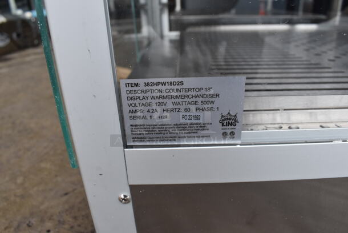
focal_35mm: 27
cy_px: 116
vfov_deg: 48.0
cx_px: 174
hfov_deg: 67.3
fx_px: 261
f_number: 8
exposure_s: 1/60
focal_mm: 18
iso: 400
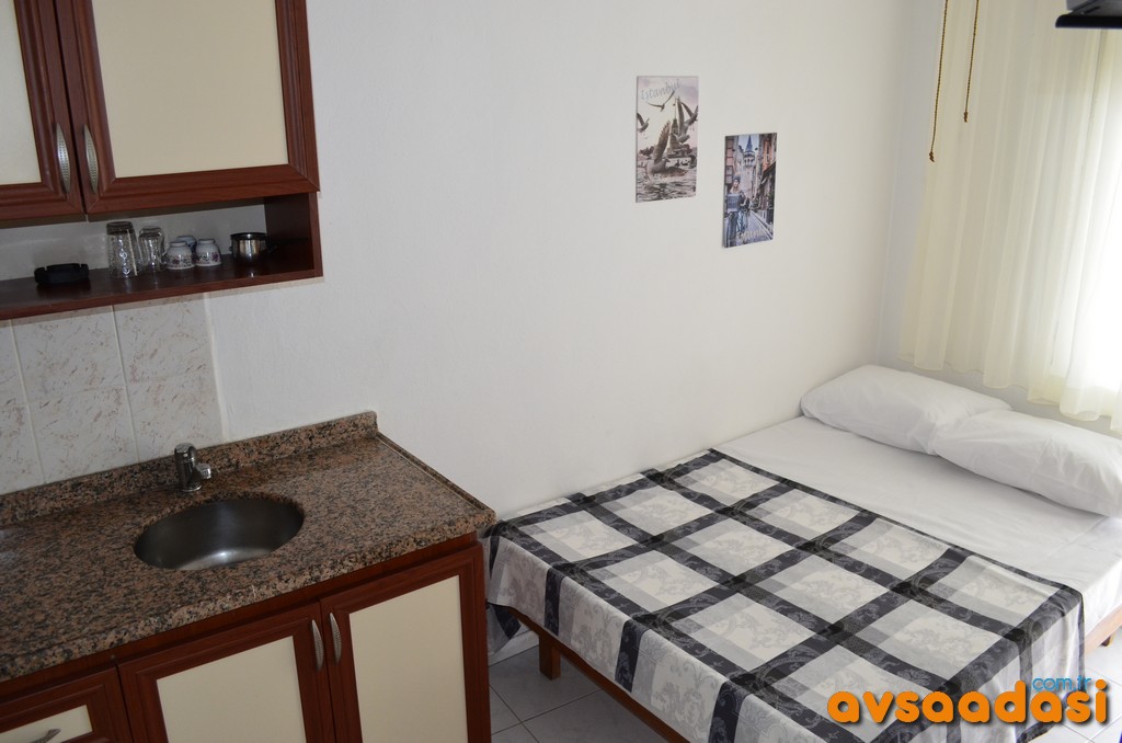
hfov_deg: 67.5
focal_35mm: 27
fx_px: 840
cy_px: 372
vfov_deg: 47.7
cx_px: 561
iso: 1100
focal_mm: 18
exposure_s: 1/200
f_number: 5.6
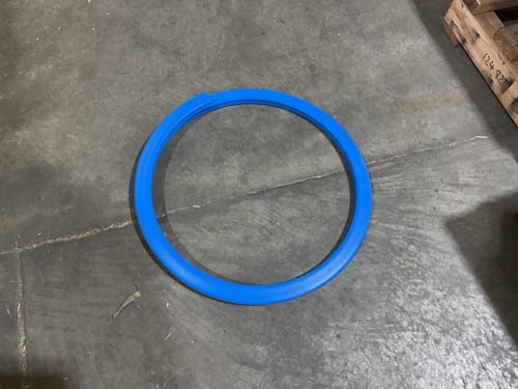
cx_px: 259
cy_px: 194
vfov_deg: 48.2
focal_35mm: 29
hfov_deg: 61.7
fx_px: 434
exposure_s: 1/50
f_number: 1.8
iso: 100
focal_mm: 3
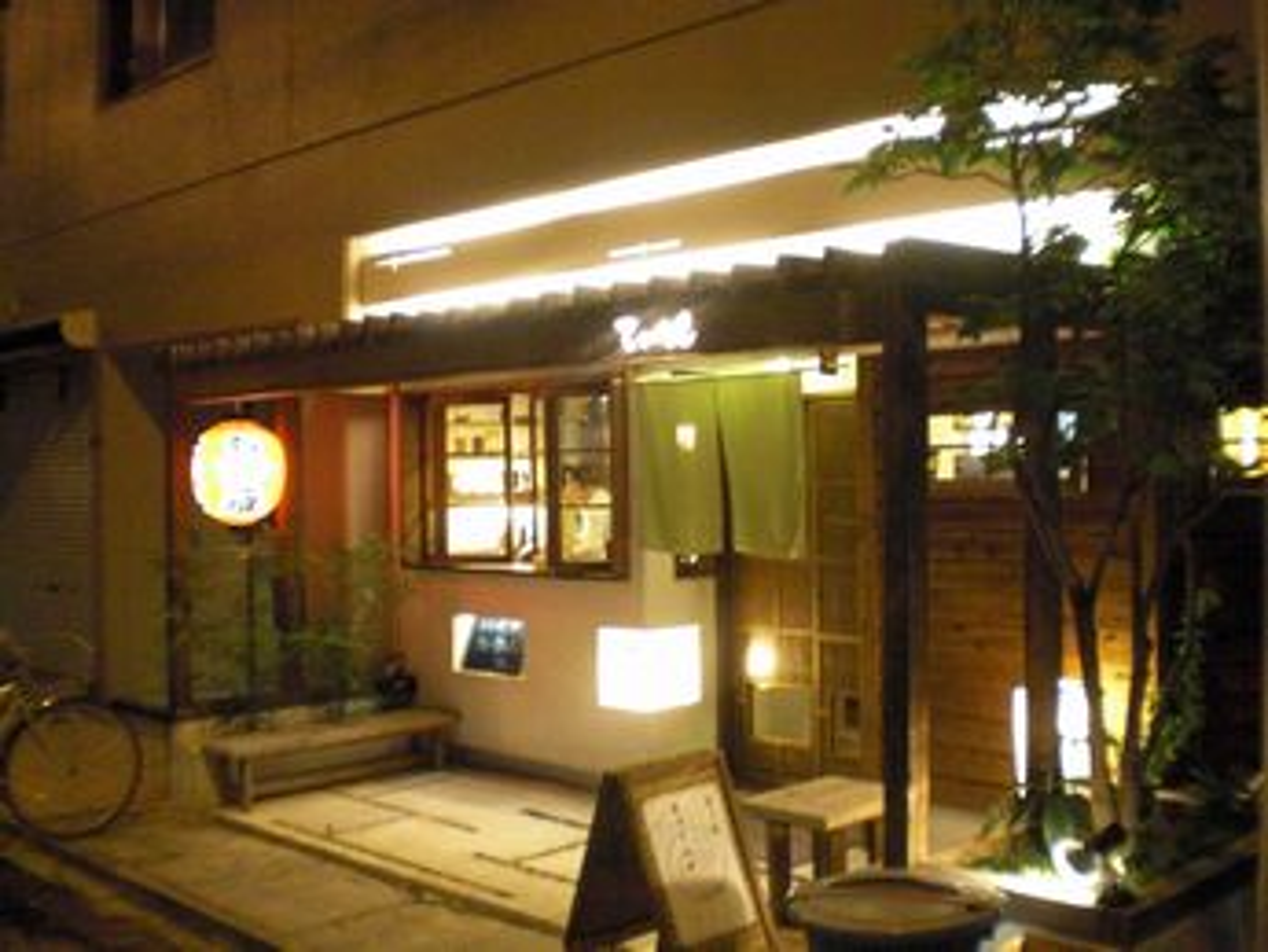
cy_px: 476
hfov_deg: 49.0
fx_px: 1392
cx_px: 634
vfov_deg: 37.7
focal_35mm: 38
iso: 800
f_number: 3.1
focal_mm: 6.3
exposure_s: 1/13
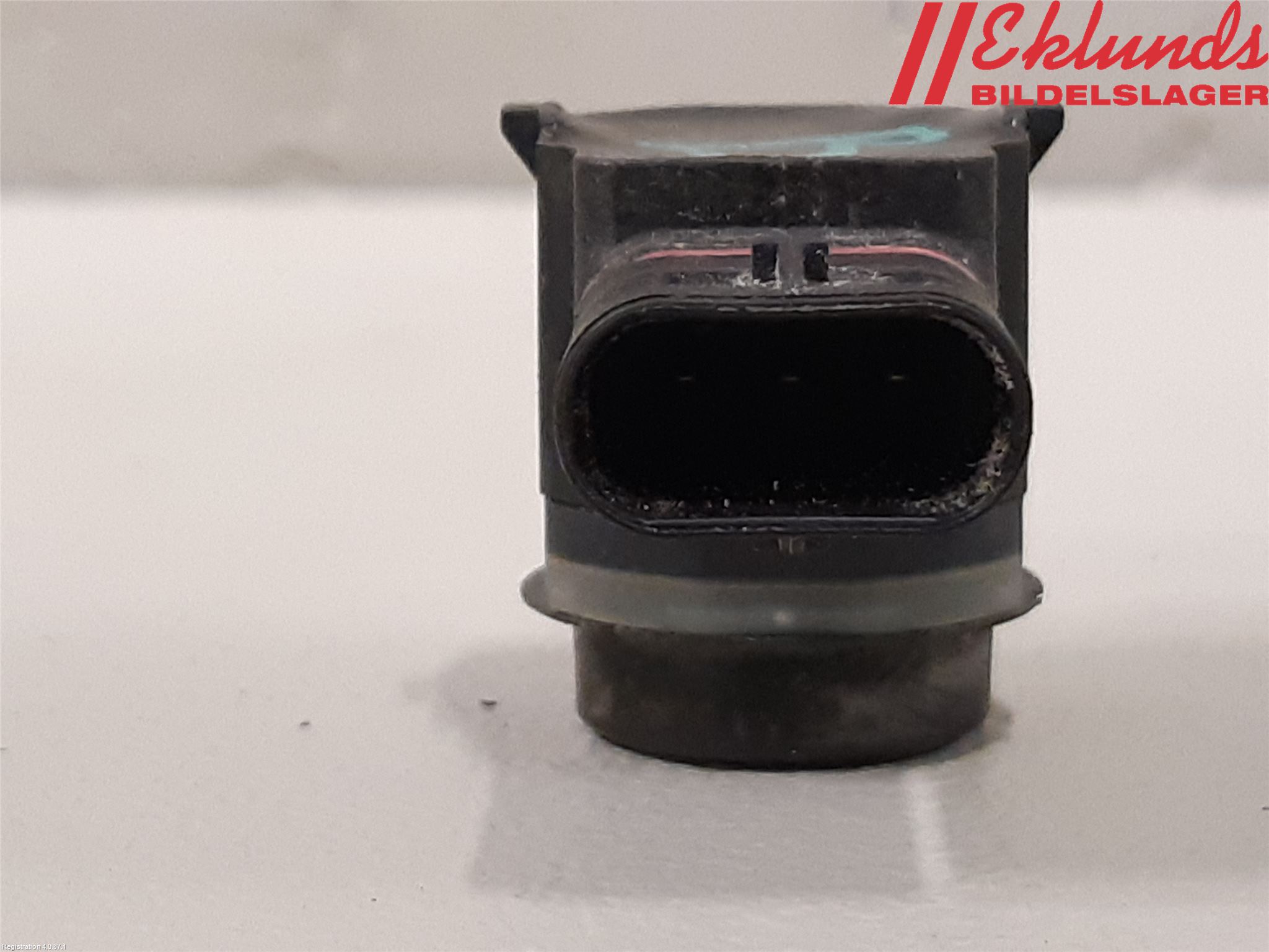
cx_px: 634
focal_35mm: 26
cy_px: 476
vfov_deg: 53.1
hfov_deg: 67.3
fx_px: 953
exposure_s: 1/50
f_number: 1.7
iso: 250
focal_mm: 3.93
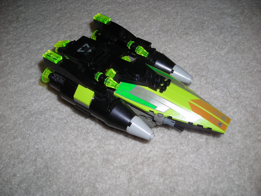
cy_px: 98
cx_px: 130
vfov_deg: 37.7
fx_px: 287
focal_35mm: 38
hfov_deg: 49.0
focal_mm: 6.3
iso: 50
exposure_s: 1/60
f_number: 3.2
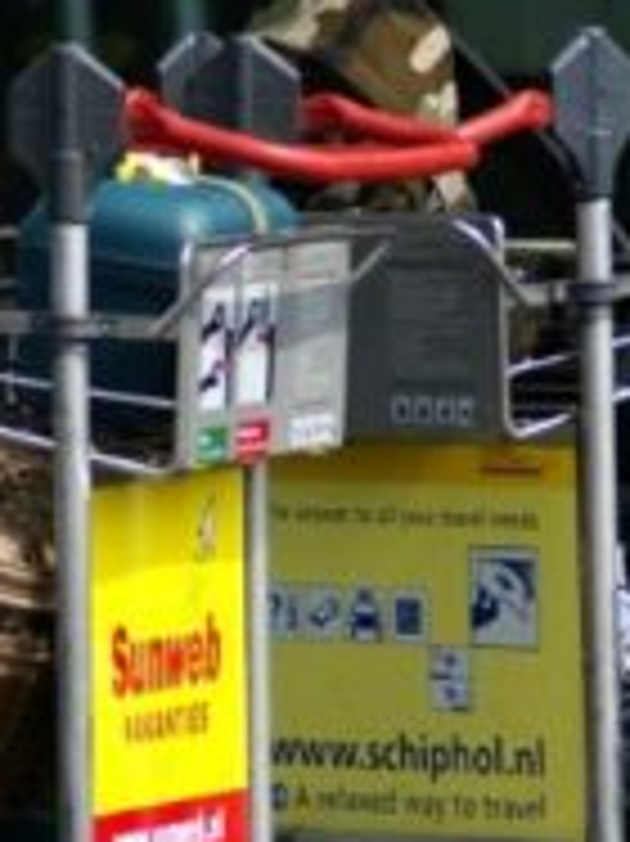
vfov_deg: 2.9
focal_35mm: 696
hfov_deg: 2.1
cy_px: 538
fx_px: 16909
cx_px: 234
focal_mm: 150
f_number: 5.6
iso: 100
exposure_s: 1/320
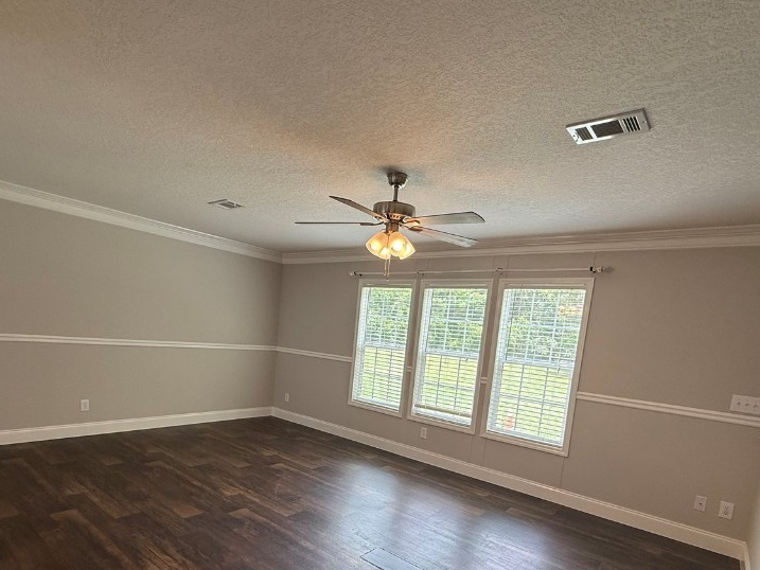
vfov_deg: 64.2
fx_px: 439
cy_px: 384
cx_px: 367
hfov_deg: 81.7
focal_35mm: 20
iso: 100
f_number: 2.2
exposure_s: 1/120
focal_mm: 2.22
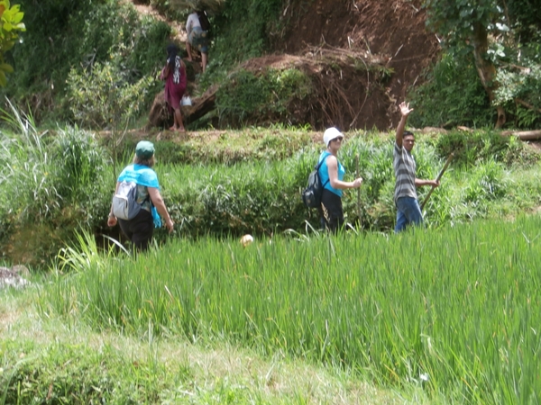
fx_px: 1719
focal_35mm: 110
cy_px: 202
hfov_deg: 17.9
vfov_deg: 13.5
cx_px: 270
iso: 100
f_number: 5.4
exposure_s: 1/160
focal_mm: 19.54
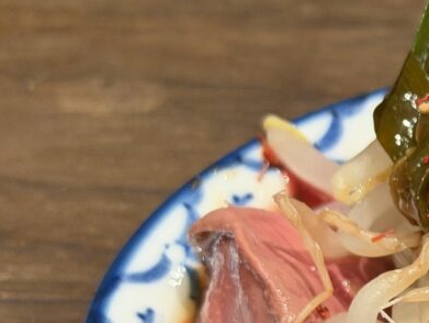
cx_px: 578
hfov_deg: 12.2
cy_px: 359
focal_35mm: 157
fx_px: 1948
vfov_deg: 9.4
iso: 200
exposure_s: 1/33
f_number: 1.78
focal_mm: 6.76
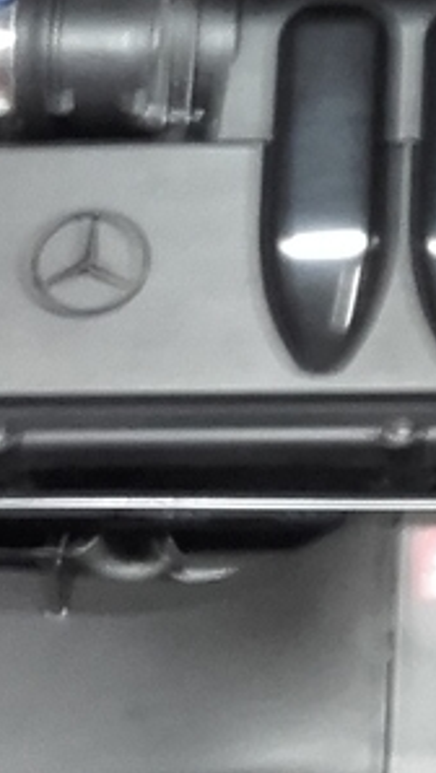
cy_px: 407
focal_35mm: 145
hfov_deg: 8.2
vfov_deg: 14.8
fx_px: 2975
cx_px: 651
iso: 190
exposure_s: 1/8
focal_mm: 3.31
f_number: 2.2
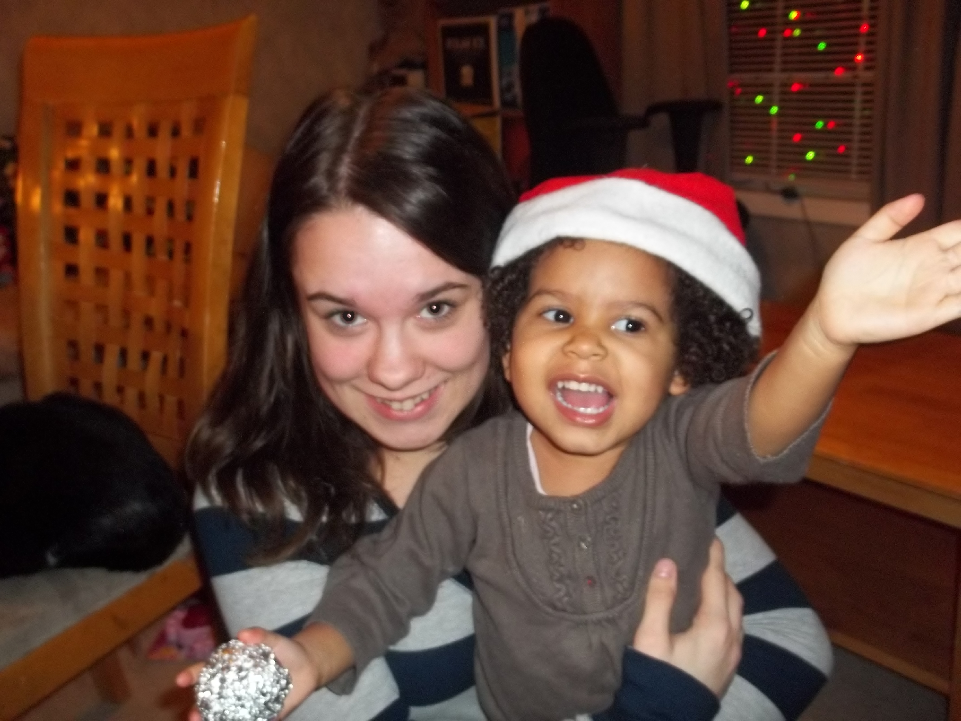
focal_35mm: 33
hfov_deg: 55.4
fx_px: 916
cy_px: 360
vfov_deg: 42.9
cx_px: 480
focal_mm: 5.9
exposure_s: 1/30
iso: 250
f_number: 3.3
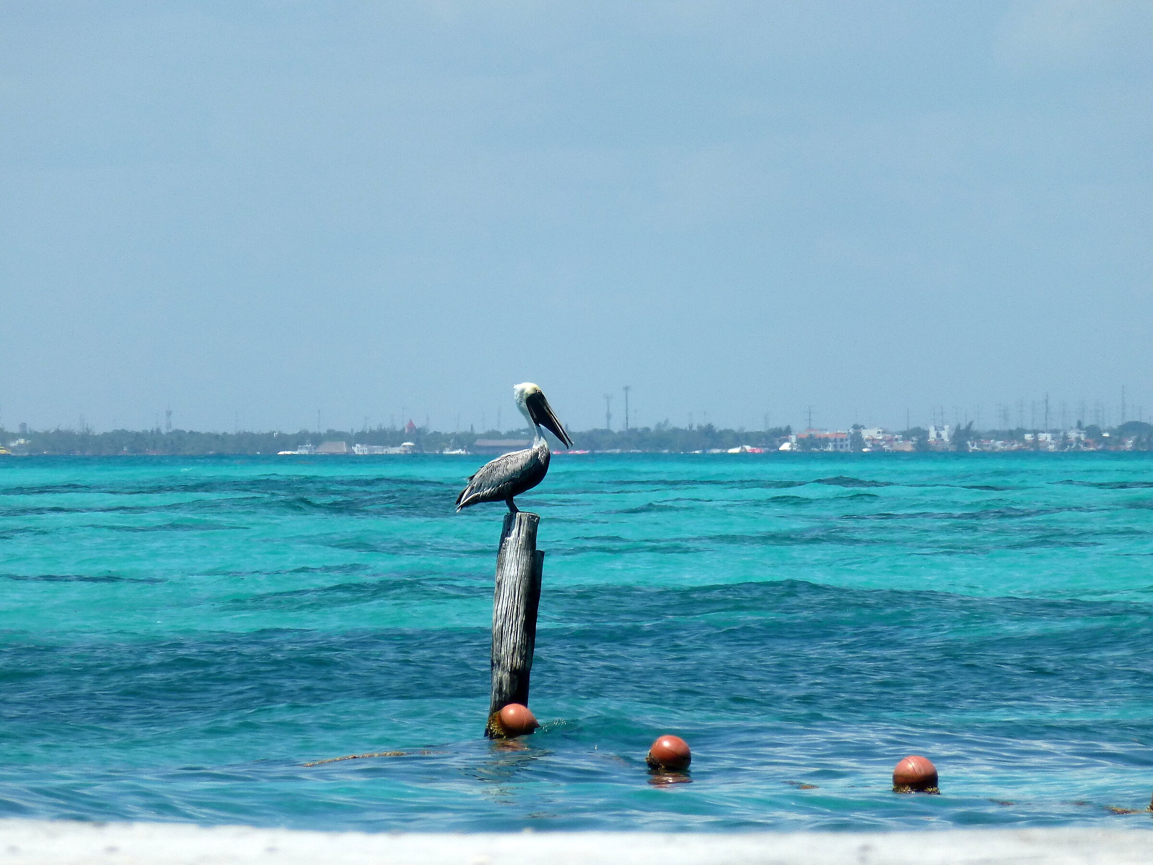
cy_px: 432
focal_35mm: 568
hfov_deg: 3.5
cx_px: 576
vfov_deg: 2.6
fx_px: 18919
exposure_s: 1/500
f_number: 6.4
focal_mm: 86
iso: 100
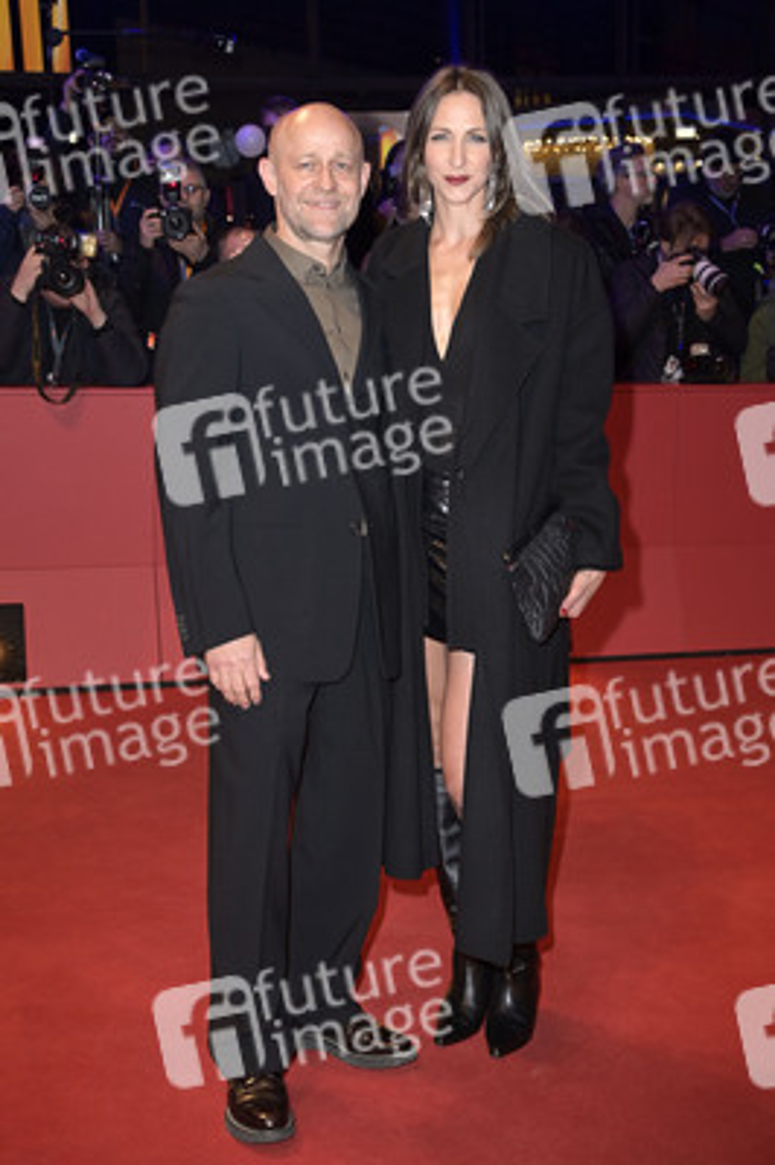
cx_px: 388
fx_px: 1553
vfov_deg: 41.1
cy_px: 582
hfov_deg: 28.0
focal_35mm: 48
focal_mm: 48
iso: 1000
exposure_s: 1/200
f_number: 5.6
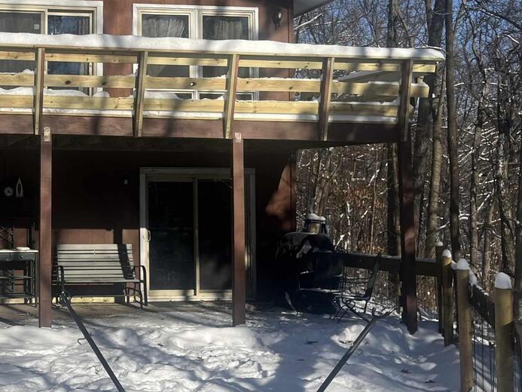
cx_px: 12
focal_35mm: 54
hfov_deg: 32.9
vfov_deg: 26.9
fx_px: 814
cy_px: 144
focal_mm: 5.1
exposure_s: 1/5319
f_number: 1.6
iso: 50
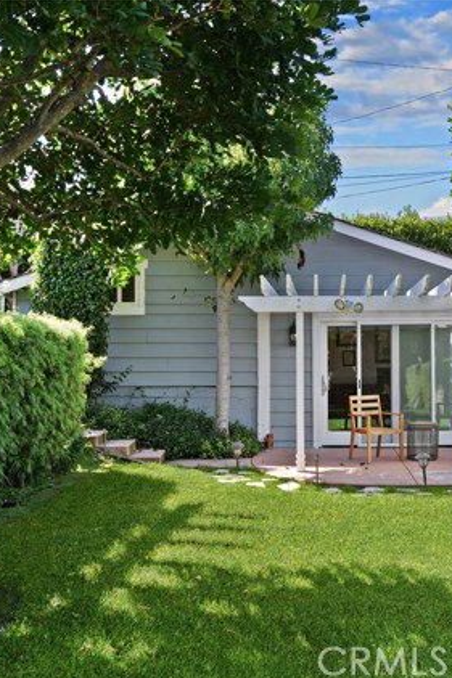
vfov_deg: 47.4
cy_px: 341
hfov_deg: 32.3
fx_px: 773
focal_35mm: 41
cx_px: 312
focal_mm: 18
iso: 250
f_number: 11
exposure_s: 1/15
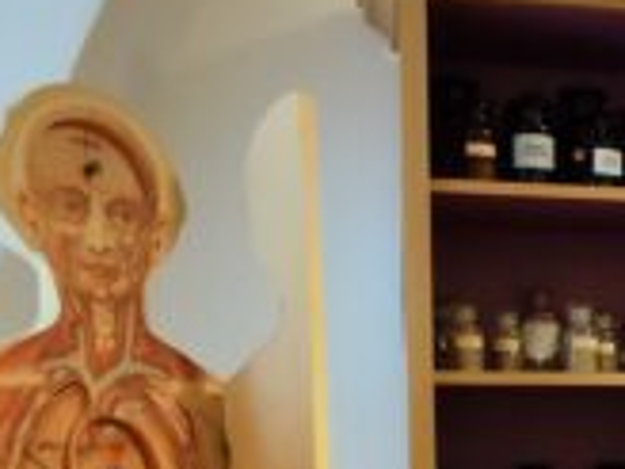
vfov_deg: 20.9
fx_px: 1192
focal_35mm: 66
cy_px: 549
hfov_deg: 26.8
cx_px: 701
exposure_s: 1/33.3
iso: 250
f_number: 2.2
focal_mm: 1.65
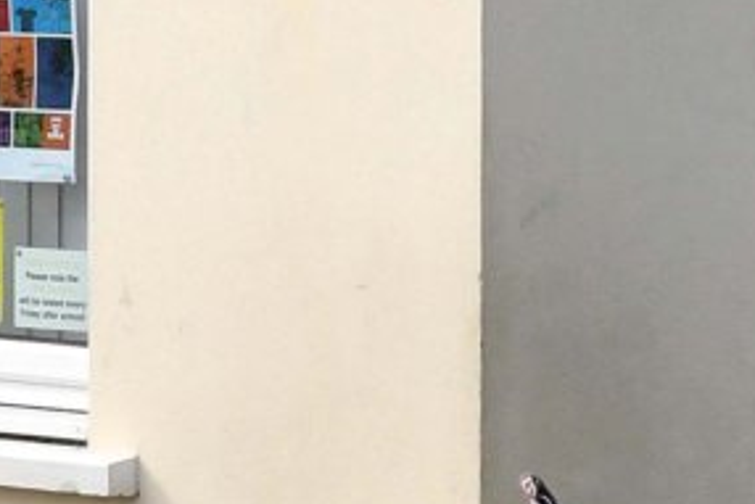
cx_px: -895
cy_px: -257
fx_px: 7658
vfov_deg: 3.8
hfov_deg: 5.5
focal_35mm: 365
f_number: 13
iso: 640
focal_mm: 34
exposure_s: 1/500
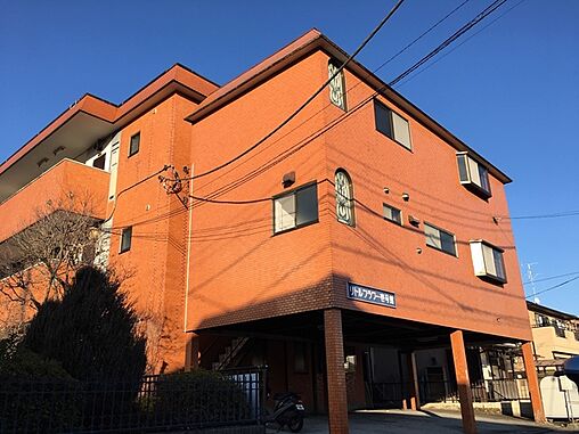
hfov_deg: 61.7
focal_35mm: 29
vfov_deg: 48.2
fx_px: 485
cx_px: 290
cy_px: 217
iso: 25
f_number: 2.2
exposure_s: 1/874
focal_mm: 4.15
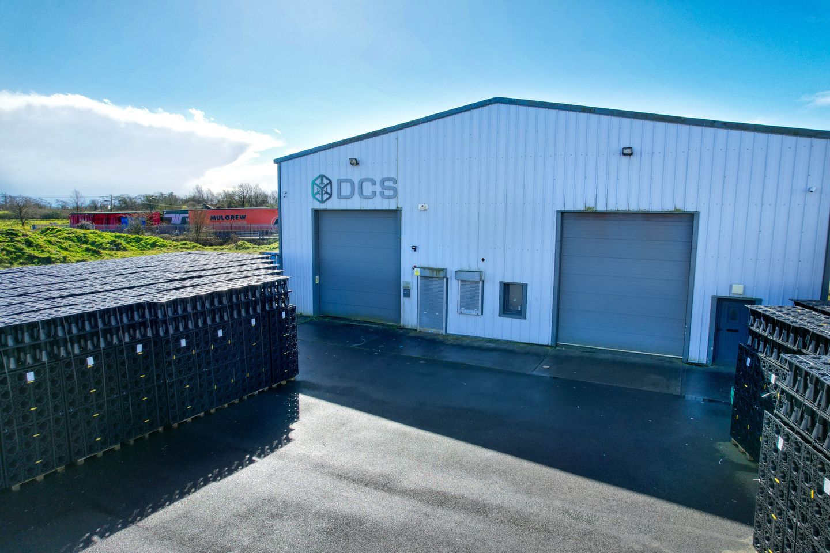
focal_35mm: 22
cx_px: 415
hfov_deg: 78.6
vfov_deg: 57.2
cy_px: 276
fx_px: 507
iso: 100
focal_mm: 8.4
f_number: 2.8
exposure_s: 1/1250
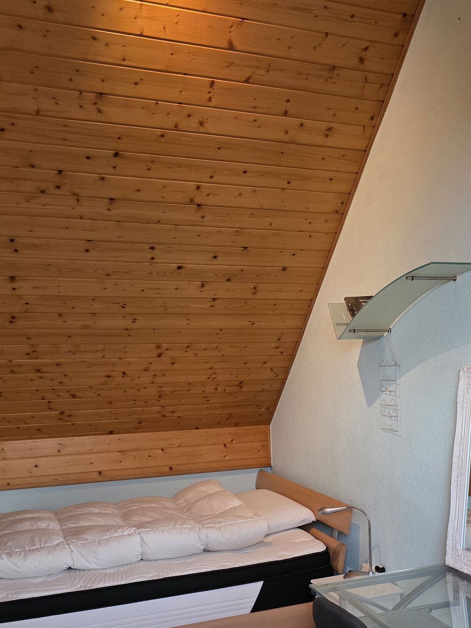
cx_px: 338
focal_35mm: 38
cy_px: 413
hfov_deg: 37.0
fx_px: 690
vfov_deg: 48.3
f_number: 1.7
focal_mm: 6.3
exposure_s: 1/100
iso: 160
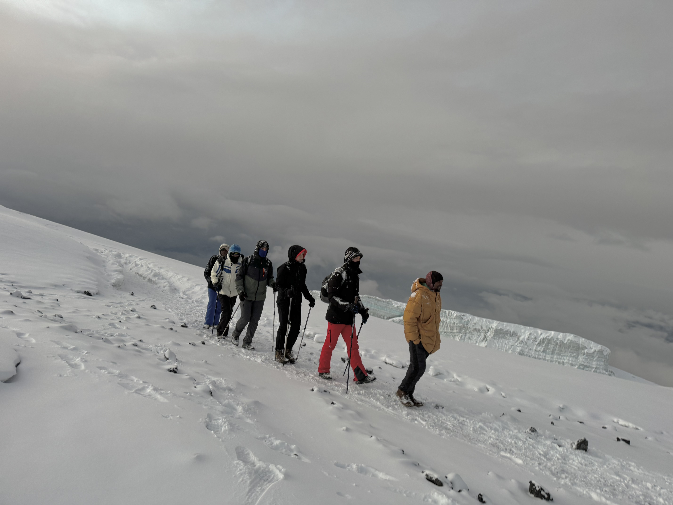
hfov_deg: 71.6
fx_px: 467
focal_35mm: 24
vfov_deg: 56.8
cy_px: 252
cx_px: 336
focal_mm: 6.86
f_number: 1.78
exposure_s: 1/121
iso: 160
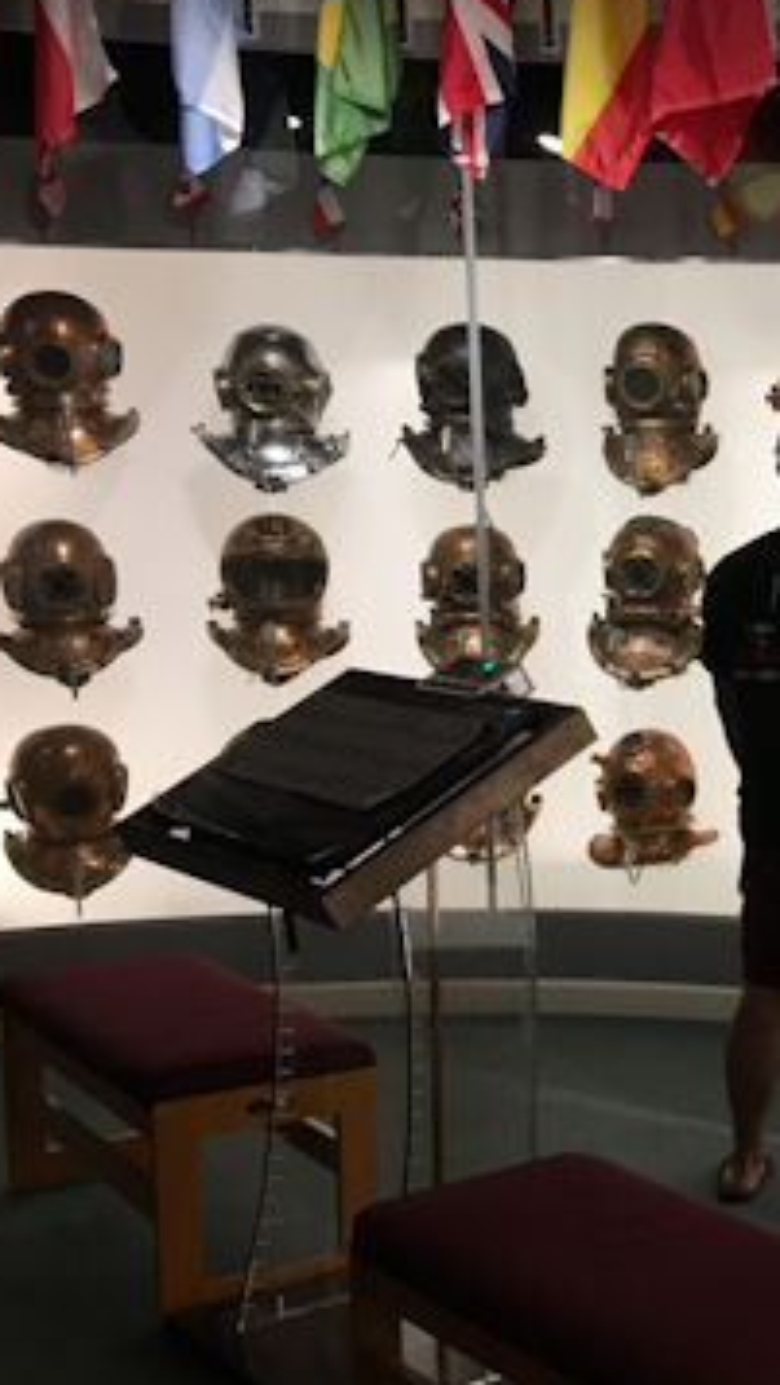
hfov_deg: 20.1
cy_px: 768
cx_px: 1063
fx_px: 1984
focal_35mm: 54
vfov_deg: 38.4
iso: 40
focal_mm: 4.15
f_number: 2.2
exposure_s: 1/30
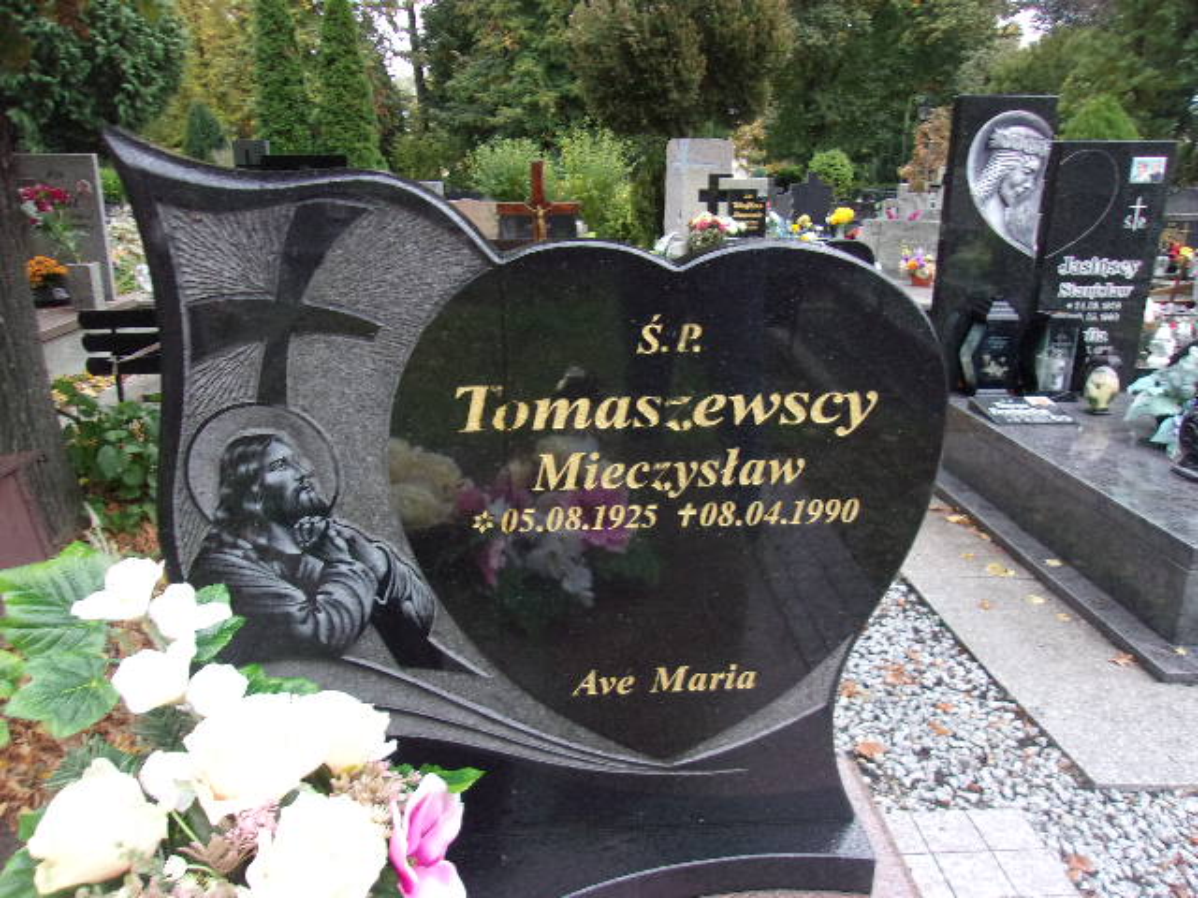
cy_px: 449
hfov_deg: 65.3
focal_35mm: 27
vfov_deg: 51.4
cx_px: 599
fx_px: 934
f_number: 3
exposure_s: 1/34
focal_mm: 4.9
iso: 239
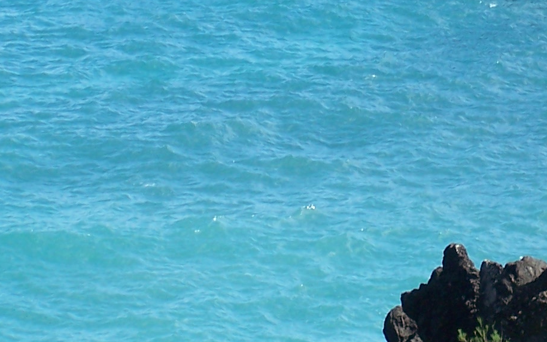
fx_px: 5098
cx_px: 548
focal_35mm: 342
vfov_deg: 3.8
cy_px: -124
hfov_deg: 6.1
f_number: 3.2
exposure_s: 1/500
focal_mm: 21.2
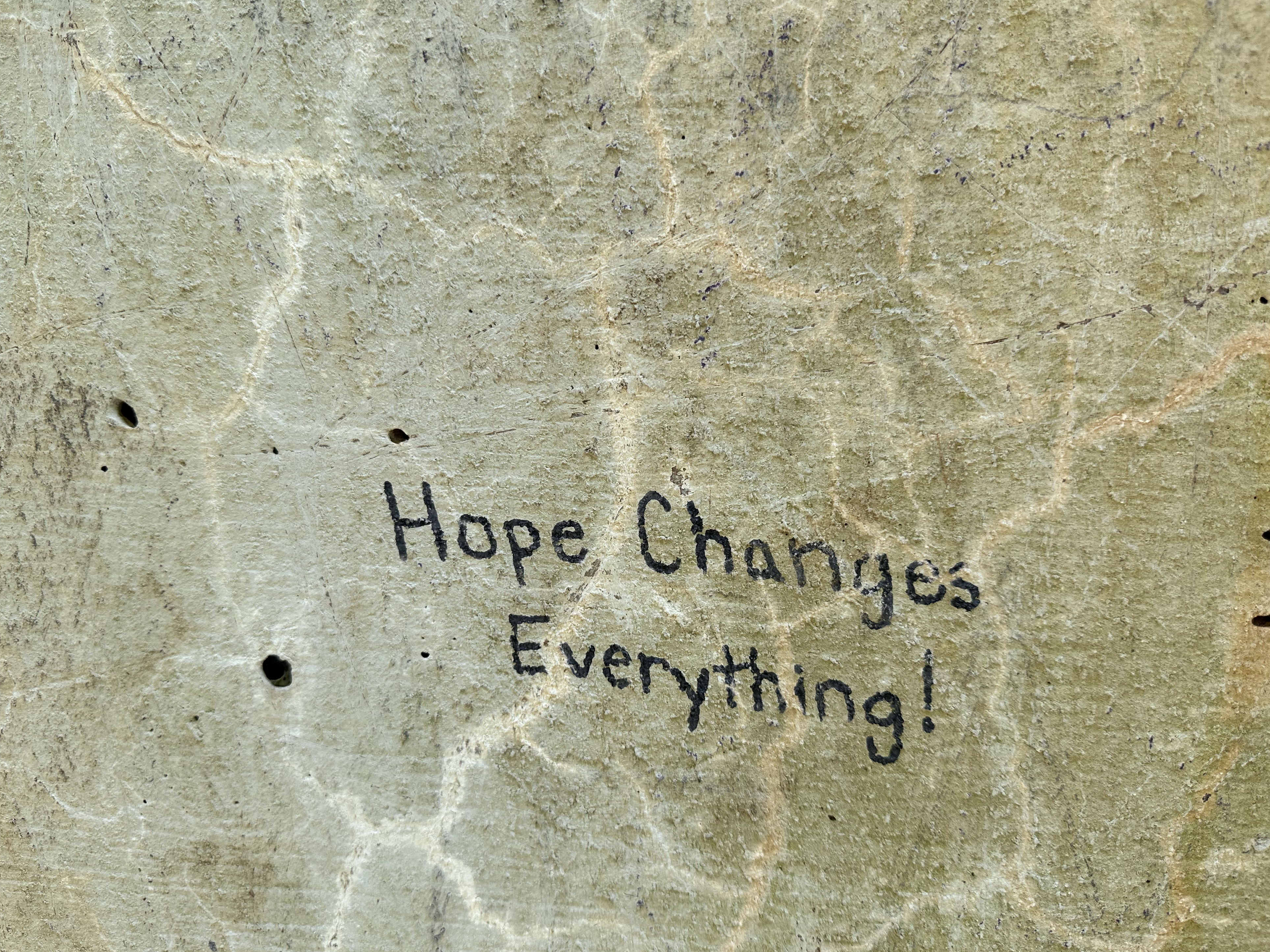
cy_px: 475
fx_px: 917
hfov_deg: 69.4
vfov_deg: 54.9
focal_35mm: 25
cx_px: 652
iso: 80
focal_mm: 6.86
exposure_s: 1/448
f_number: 1.78
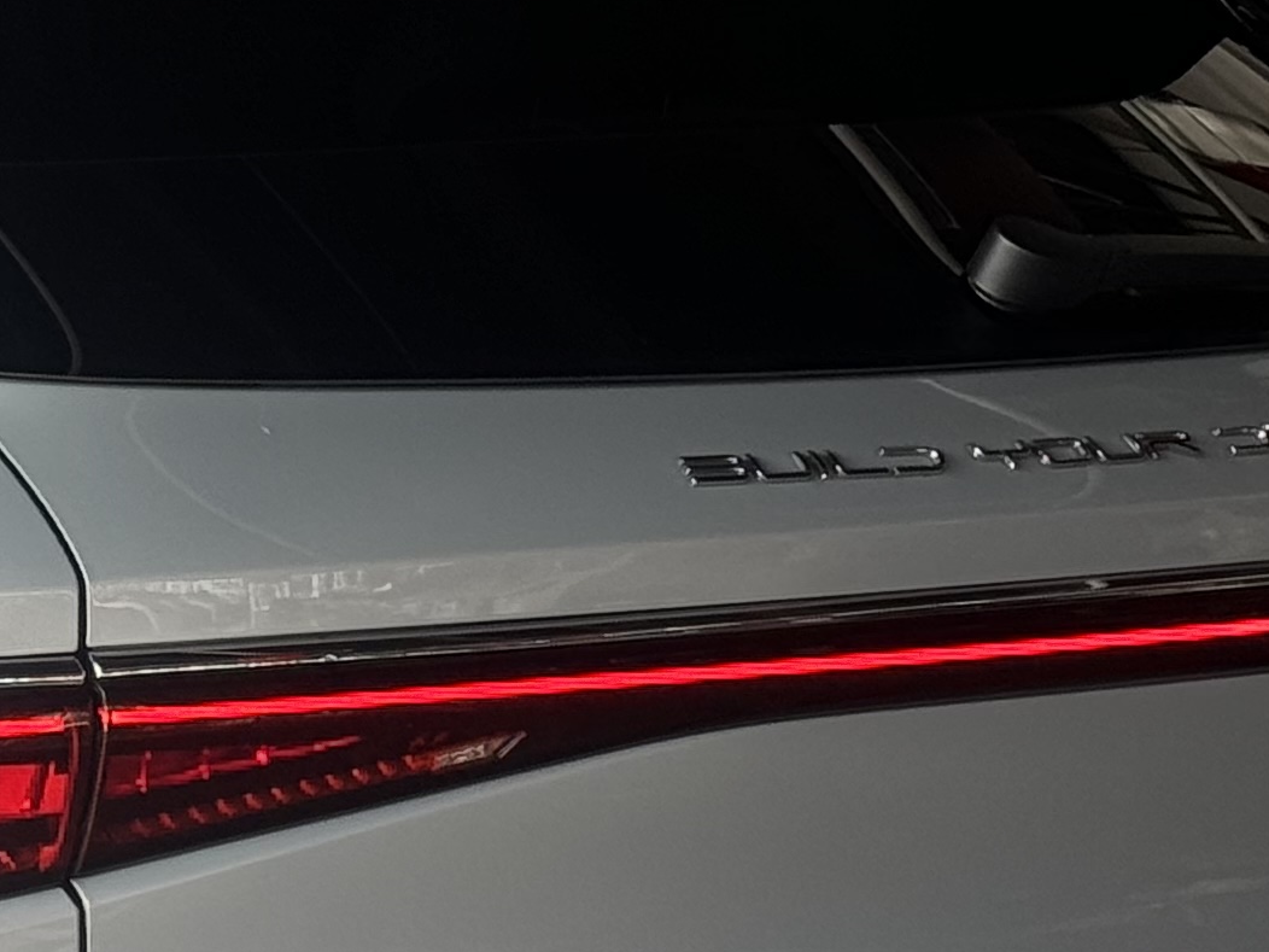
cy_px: 687
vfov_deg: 8.1
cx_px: -396
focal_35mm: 184
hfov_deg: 10.5
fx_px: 6745
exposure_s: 1/394
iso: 64
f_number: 1.78
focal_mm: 6.76
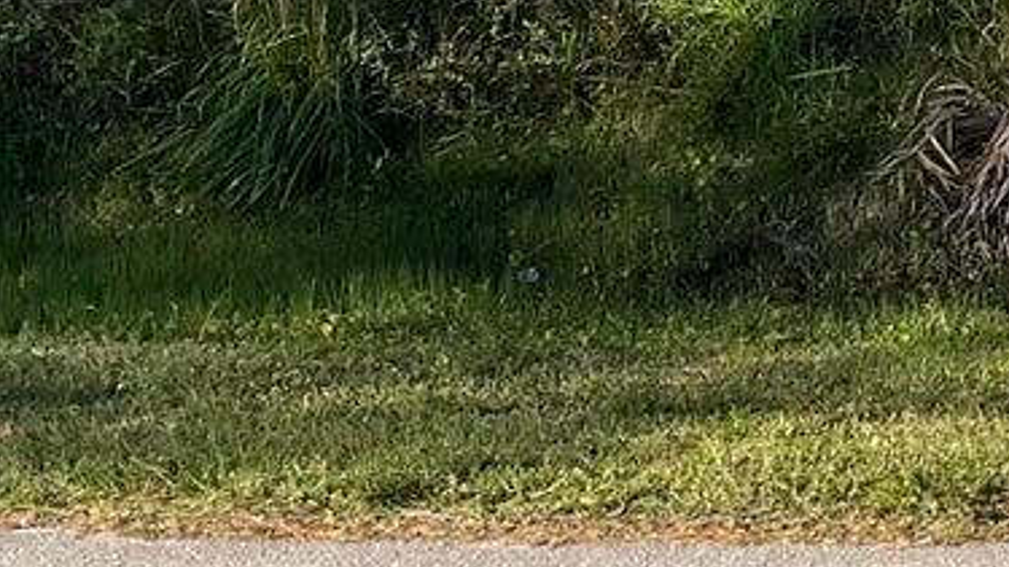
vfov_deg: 9.9
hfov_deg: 17.7
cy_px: -527
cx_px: 1228
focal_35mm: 115
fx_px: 3077
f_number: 1.8
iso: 16
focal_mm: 3
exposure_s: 1/1035
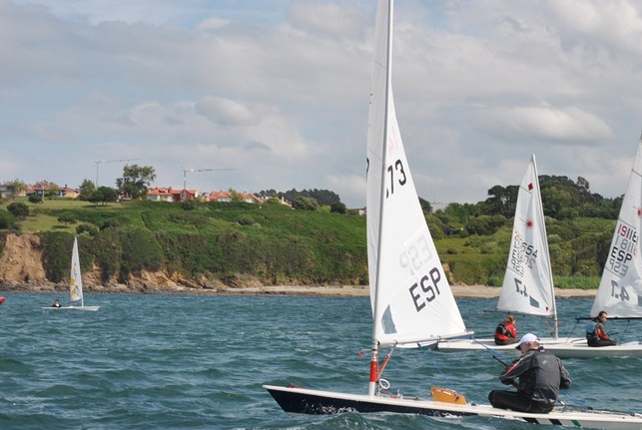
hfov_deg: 19.9
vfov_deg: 13.4
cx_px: 333
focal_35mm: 103
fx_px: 1833
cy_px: 235
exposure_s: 1/320
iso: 100
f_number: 9
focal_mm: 55
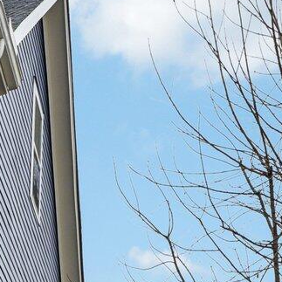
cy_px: 485
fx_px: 894
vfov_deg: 15.7
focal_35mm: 97
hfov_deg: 13.4
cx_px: -390
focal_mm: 18
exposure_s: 1/40
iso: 125
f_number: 8
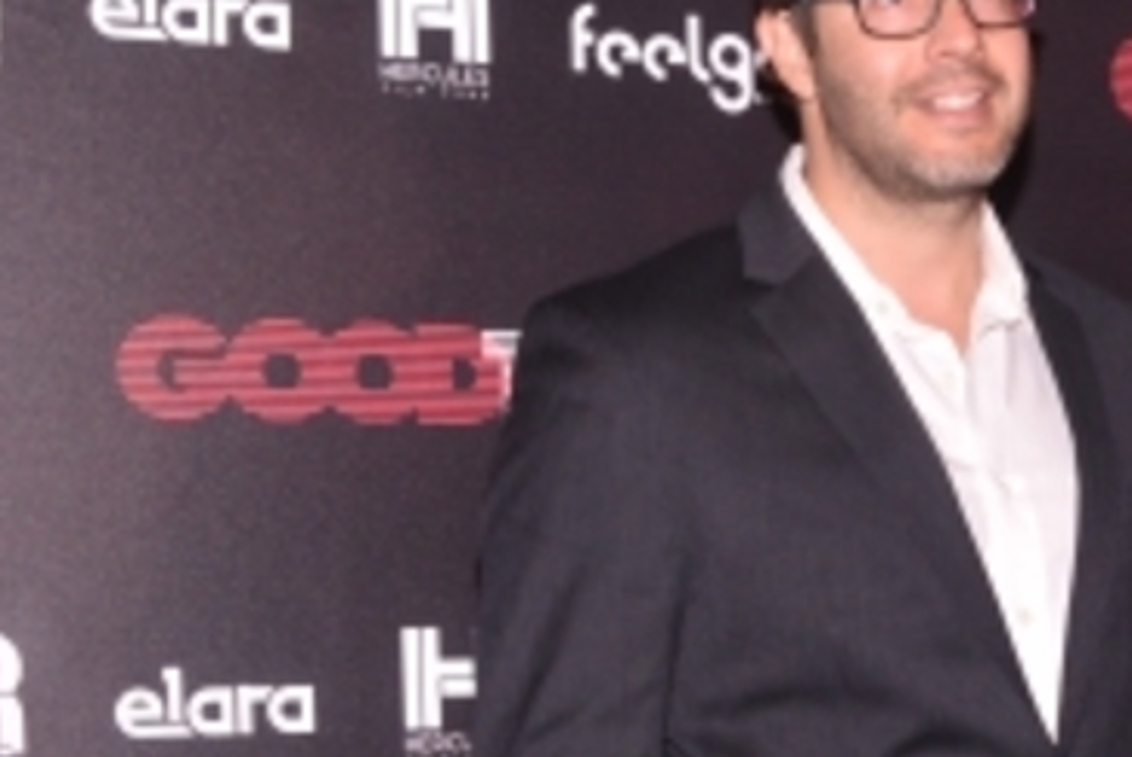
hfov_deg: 16.4
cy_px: 759
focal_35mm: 115
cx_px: 1616
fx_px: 3619
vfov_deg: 11.8
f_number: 7.1
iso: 800
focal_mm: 35
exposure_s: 1/125
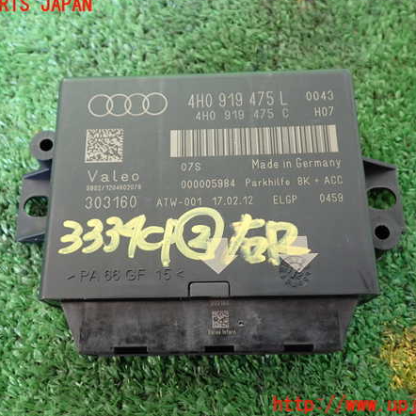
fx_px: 489
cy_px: 205
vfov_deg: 46.0
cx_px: 203
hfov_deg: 46.0
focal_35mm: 36
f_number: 2.3
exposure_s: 1/40
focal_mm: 5.4
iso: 200
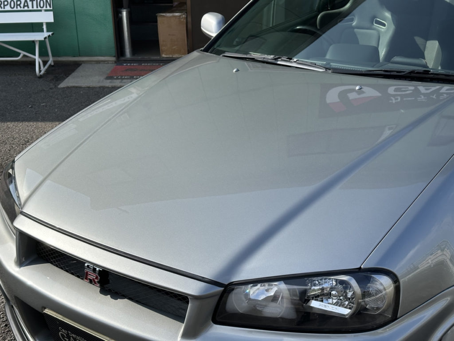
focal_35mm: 48
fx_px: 630
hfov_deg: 39.7
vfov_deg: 30.3
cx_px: 227
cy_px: 170
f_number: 1.78
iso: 64
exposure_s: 1/3731
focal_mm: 6.86
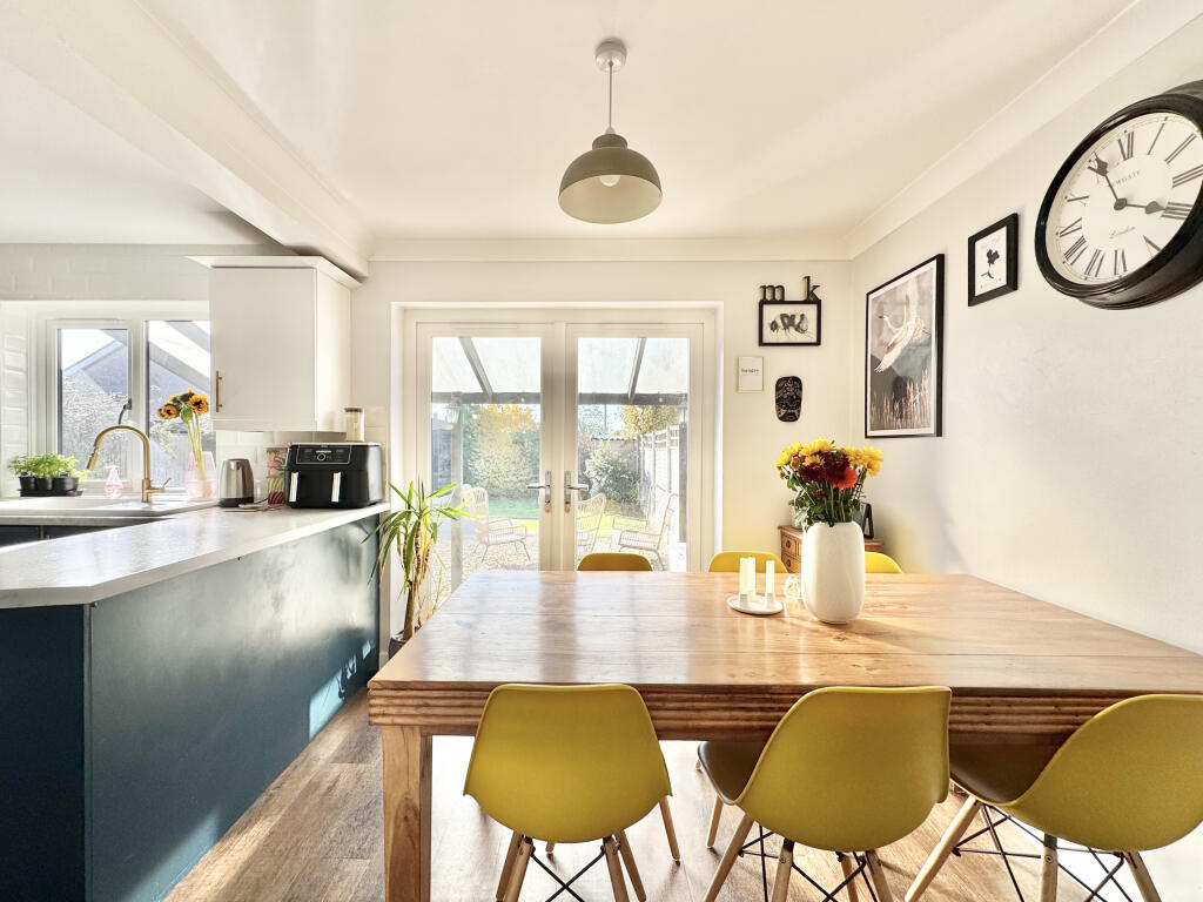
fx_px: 487
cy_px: 451
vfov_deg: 85.7
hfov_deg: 102.1
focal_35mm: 14
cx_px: 602
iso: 40
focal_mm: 2.22
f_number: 2.2
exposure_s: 1/250
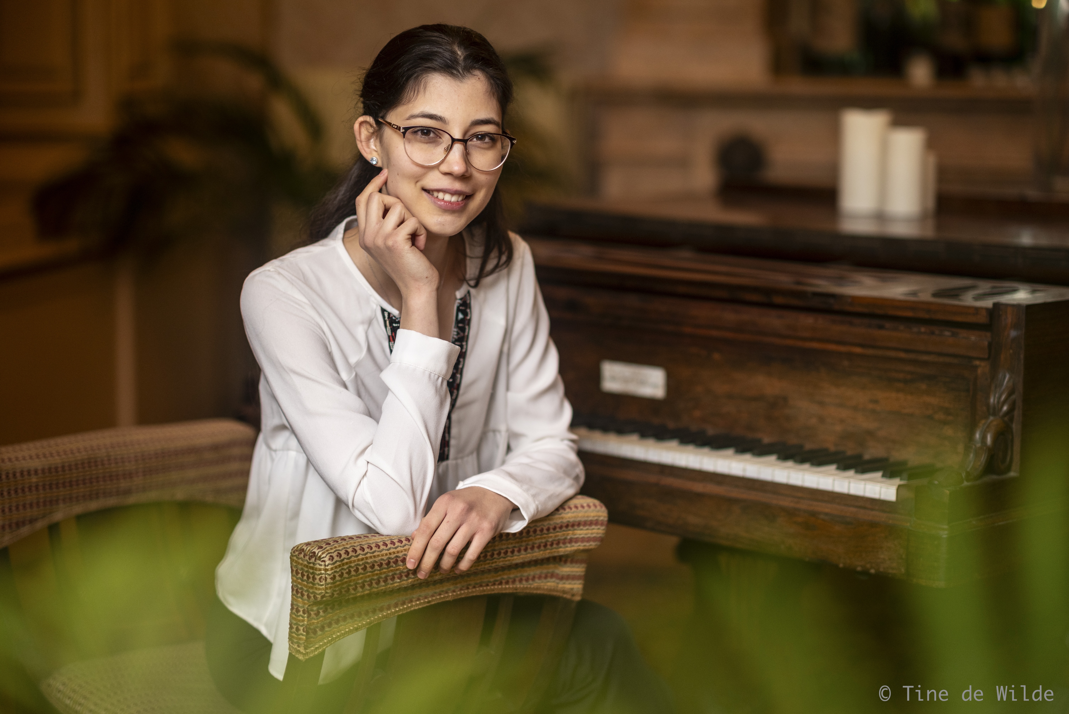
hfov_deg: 23.9
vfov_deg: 16.1
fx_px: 2525
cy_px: 357
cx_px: 534
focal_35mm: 85
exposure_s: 1/125
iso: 320
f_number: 1.8
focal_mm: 85
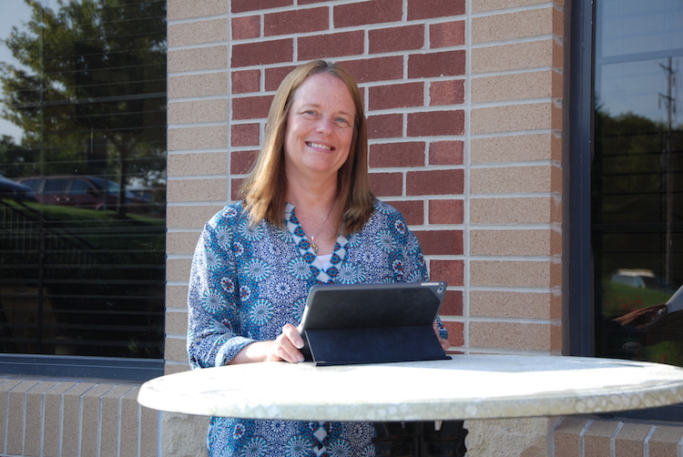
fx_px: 1282
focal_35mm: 68
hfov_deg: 29.8
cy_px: 228
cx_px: 342
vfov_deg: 20.2
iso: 180
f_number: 5.6
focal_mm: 45
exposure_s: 1/125
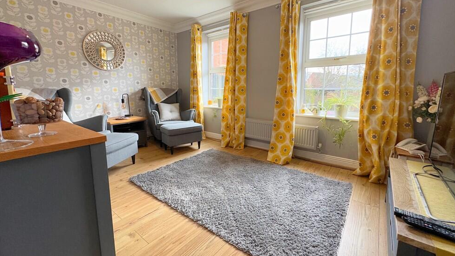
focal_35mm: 16
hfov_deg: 99.4
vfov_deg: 66.9
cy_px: 116
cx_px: 230
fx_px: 193
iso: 160
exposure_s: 1/99
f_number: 2.2
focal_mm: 2.22
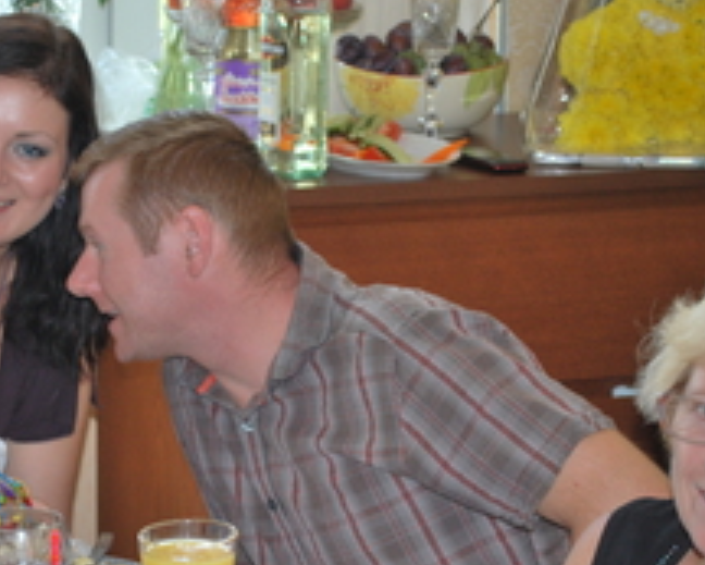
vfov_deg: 12.0
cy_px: 387
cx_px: 206
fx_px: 2693
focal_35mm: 129
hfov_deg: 14.9
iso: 200
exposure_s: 1/60
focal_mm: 44
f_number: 5.3
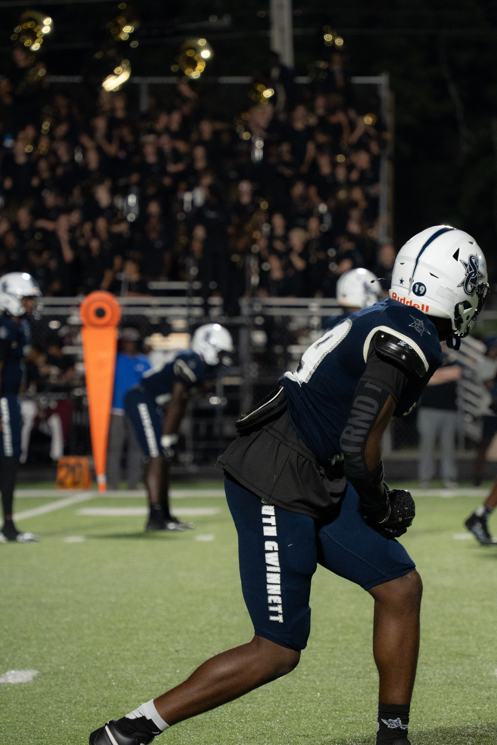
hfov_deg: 5.7
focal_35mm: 242
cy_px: 448
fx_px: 5011
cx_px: 332
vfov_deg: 8.5
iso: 5000
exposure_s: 1/400
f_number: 5.6
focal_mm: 179
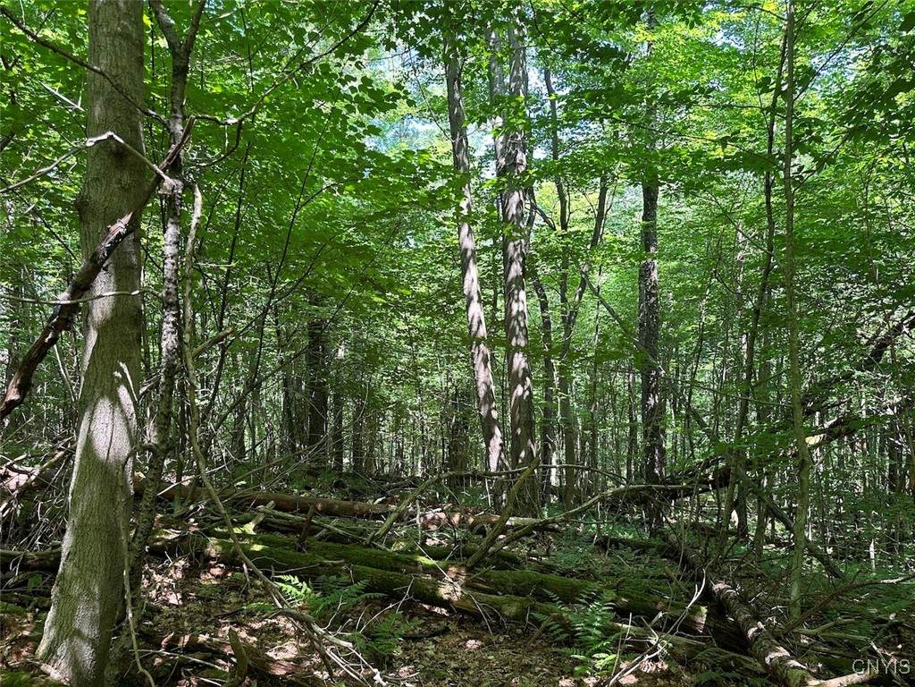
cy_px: 344
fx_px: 634
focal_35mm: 24
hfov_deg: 71.6
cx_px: 458
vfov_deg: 56.8
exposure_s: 1/121
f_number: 1.78
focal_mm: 6.86
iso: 125
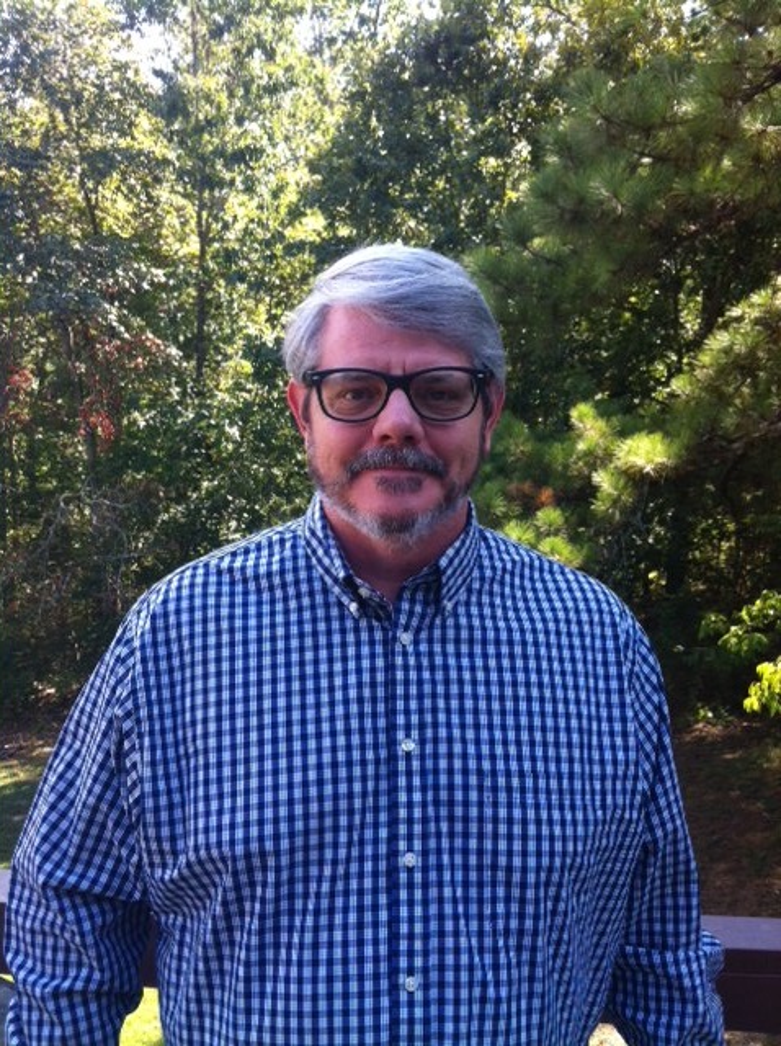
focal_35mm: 35
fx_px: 1056
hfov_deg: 40.6
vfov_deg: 52.7
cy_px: 523
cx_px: 390
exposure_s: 1/168
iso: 80
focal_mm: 3.85
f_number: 2.8
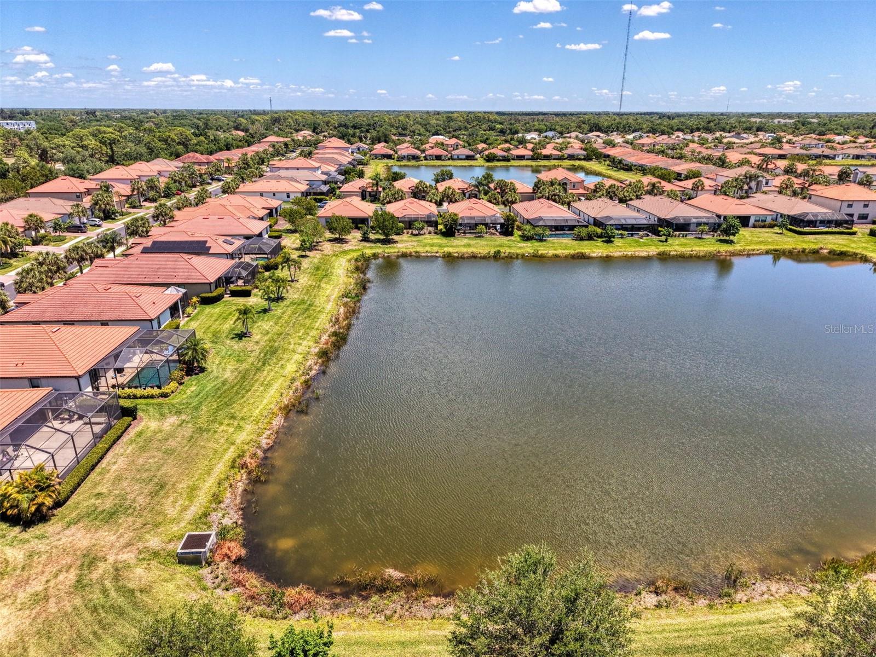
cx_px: 438
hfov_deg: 71.6
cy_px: 328
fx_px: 607
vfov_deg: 56.8
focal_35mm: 24
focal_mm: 8.7
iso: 100
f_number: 1.8
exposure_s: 1/320
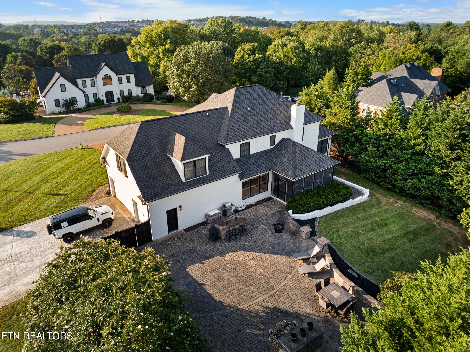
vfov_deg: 56.8
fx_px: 326
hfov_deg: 71.6
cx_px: 235
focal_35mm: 24
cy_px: 176
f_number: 2.8
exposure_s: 1/15
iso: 130
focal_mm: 12.29
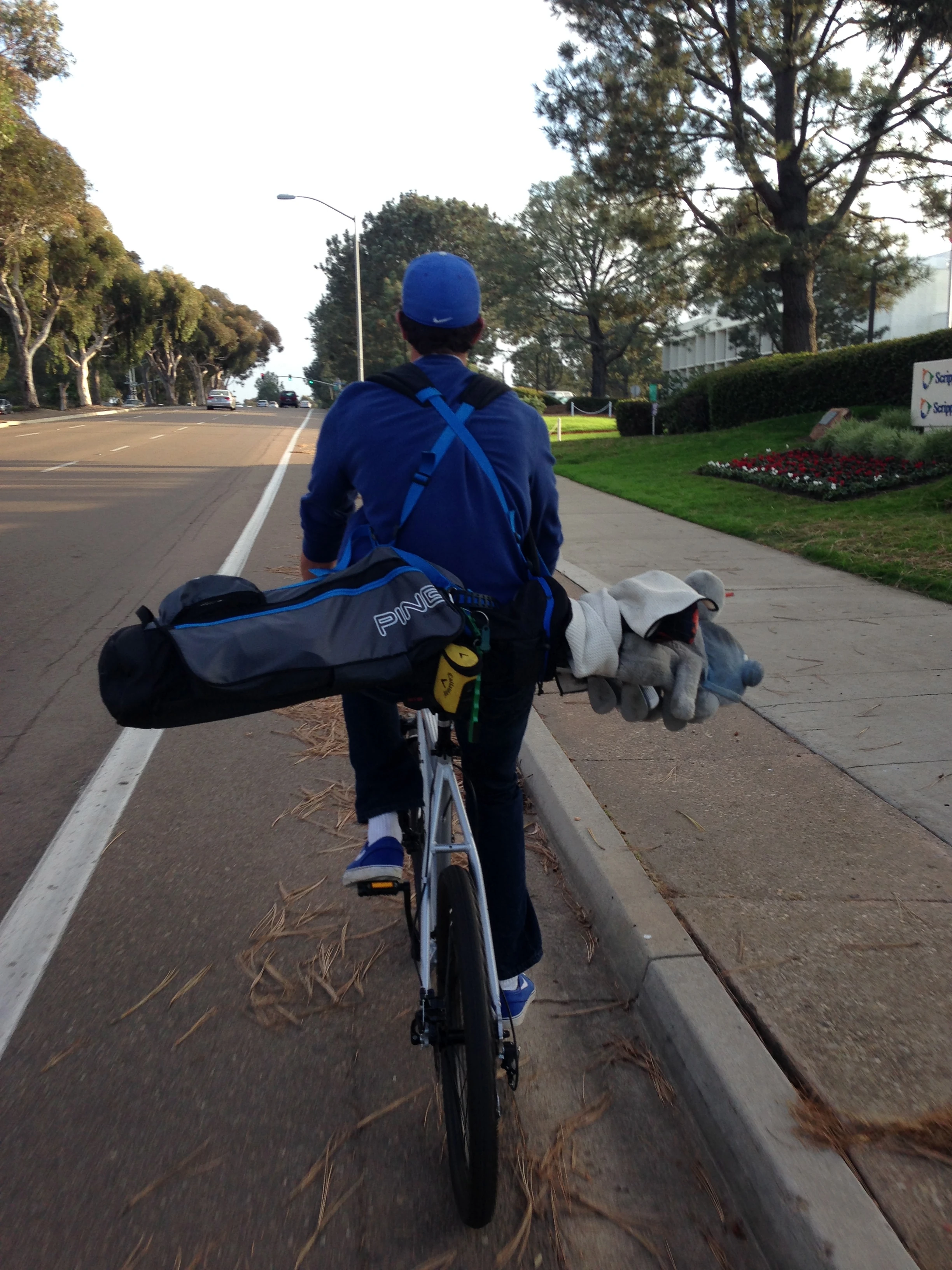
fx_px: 1210
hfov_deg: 42.9
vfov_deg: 55.4
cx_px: 476
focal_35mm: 33
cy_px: 635
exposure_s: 1/271
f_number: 2.4
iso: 50
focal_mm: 4.12
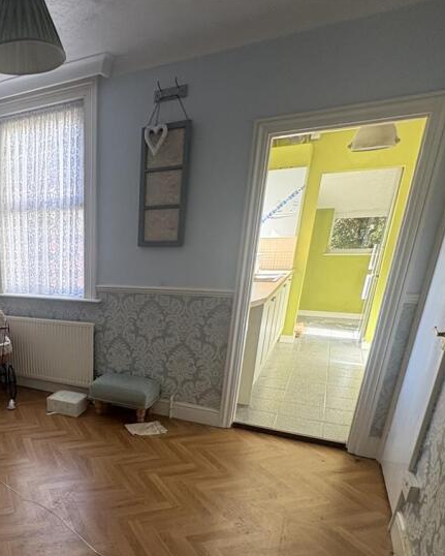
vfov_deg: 63.4
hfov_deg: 49.1
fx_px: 428
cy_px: 393
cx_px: 45
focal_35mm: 26
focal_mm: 2.22
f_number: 2.2
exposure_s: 1/72
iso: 250
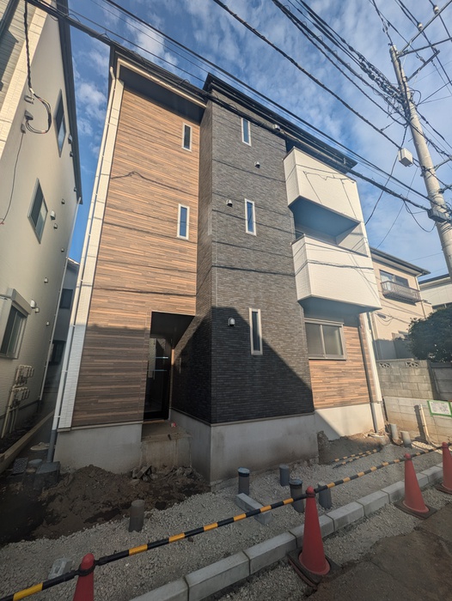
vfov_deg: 102.0
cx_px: 226
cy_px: 300
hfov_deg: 85.7
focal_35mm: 14
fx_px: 243
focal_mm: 1.83
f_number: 2.2
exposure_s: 1/2404
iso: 50
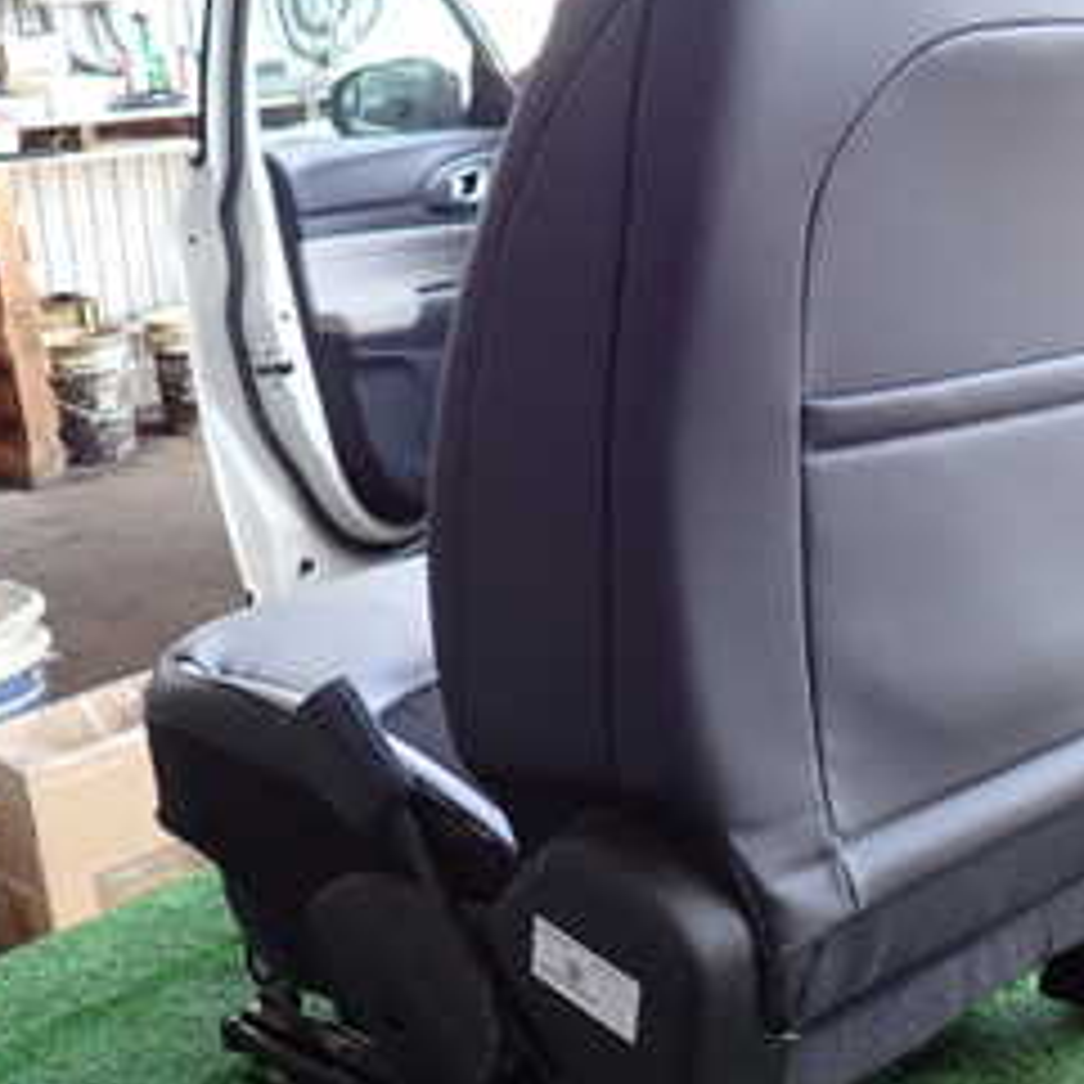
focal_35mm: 55
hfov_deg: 30.7
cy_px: 481
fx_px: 1949
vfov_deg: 31.1
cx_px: 783
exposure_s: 1/80
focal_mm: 4.5
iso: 100
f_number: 2
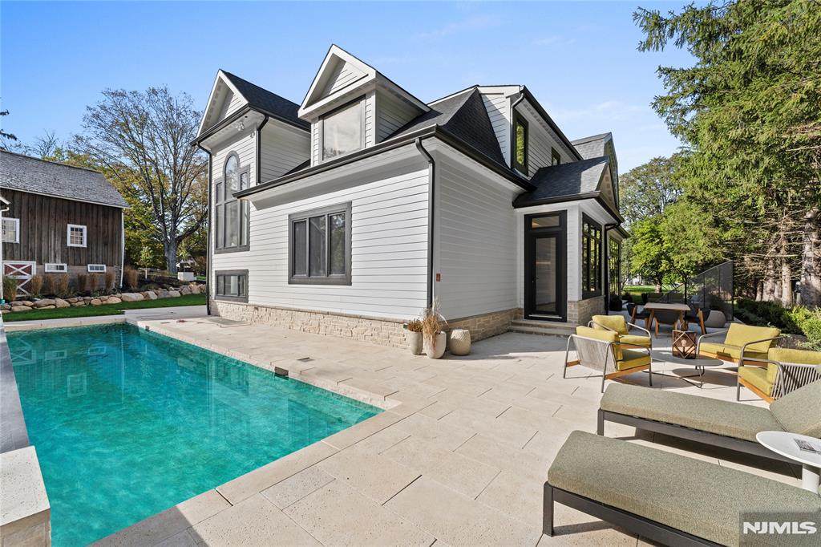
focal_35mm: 15
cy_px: 274
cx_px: 410
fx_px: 335
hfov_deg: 101.5
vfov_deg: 78.4
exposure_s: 1/60
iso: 200
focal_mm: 14.7
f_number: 8
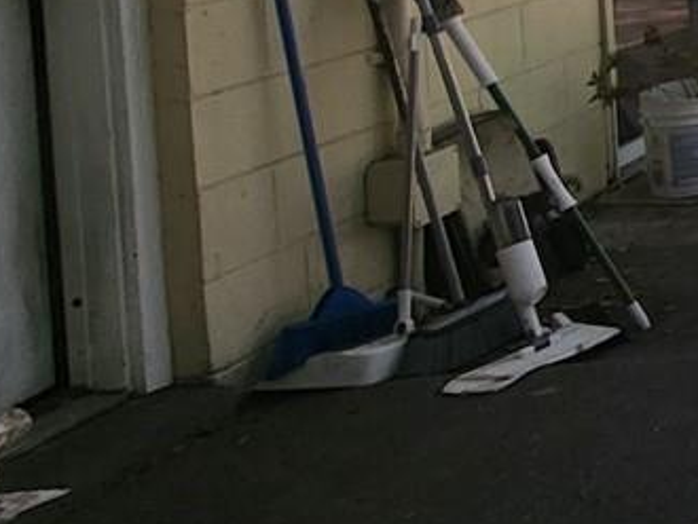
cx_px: 1561
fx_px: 1271
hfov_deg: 16.7
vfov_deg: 20.6
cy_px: -211
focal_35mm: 63
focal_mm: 1.74
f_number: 2.2
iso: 32
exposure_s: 1/636
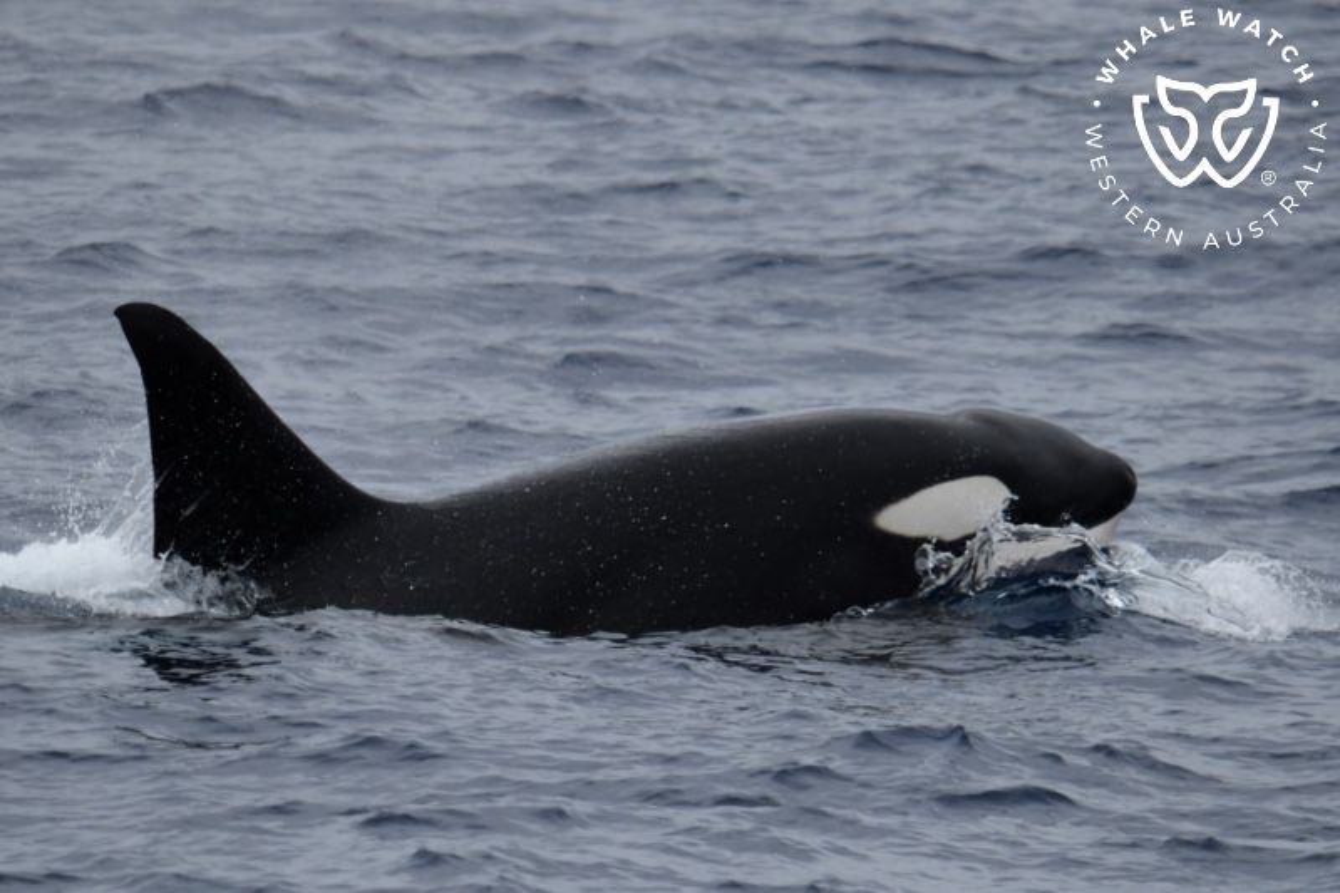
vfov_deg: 3.1
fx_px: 16745
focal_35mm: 450
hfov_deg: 4.6
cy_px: 446
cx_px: 670
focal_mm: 450
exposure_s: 1/8000
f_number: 6
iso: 1000
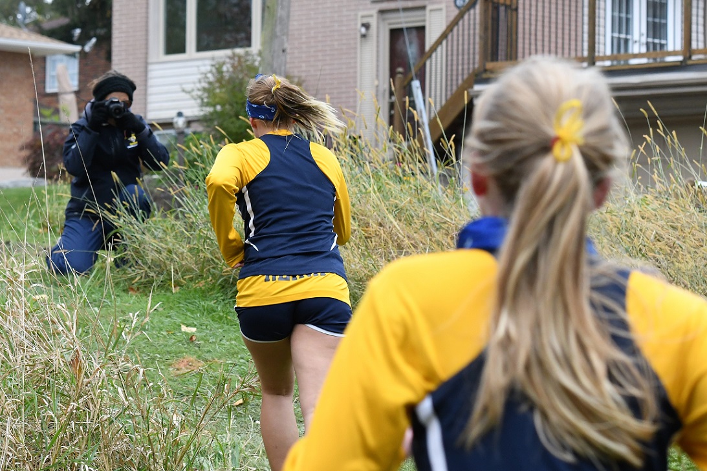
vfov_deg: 11.4
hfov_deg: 17.1
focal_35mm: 120
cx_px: 354
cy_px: 236
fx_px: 2357
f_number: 6.3
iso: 1400
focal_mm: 80
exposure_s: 1/800
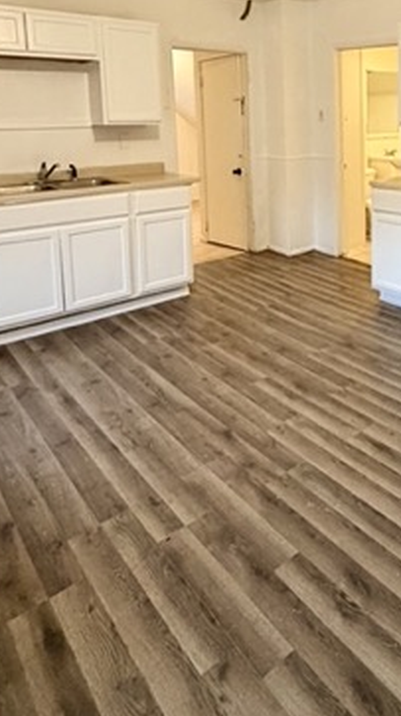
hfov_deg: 41.1
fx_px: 512
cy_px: 182
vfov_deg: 65.8
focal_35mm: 27
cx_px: 318
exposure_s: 1/60
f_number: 2.2
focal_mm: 2.22
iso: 500
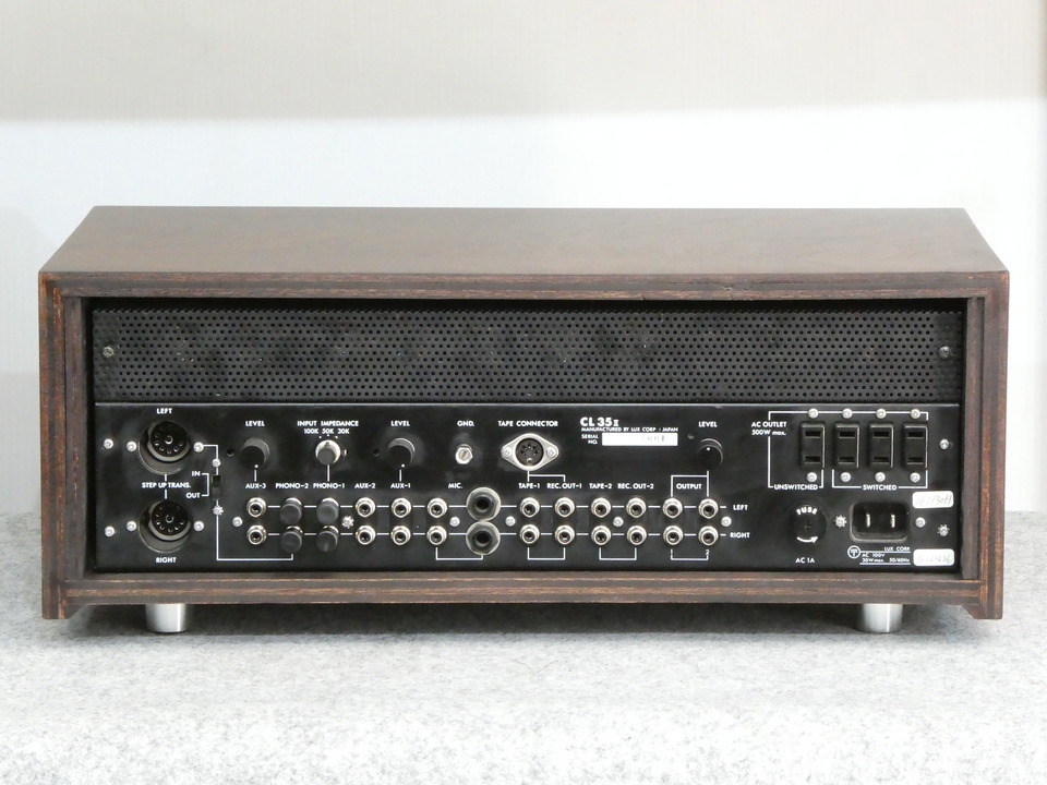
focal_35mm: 143
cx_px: 524
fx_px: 4325
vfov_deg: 10.4
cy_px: 392
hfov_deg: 13.8
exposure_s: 1/25
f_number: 7.1
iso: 1600
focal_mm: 25.6
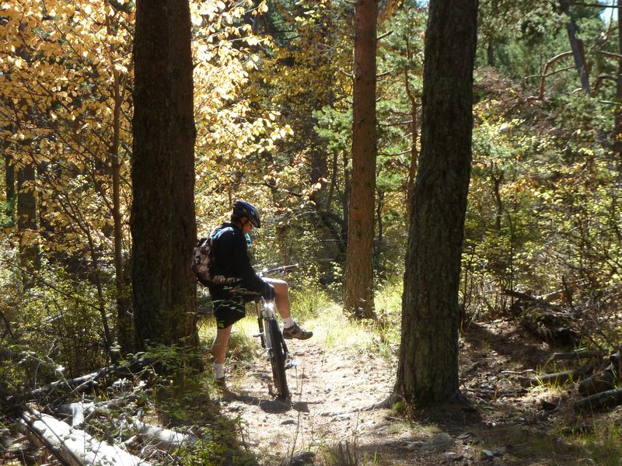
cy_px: 233
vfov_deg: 20.4
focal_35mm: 72
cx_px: 311
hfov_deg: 27.0
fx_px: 1294
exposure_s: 1/100
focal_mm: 11.9
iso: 80
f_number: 4.1
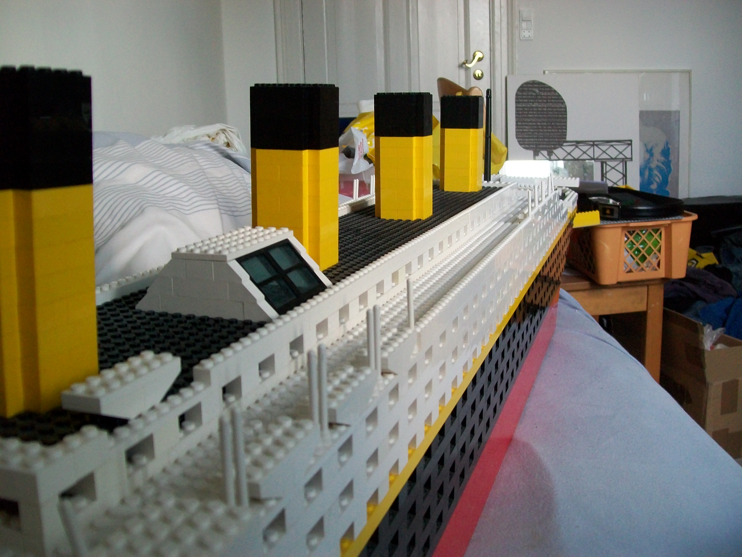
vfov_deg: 39.7
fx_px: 772
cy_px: 278
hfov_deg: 51.4
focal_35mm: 36
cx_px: 371
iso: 160
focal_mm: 6
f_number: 2.7
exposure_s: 1/60
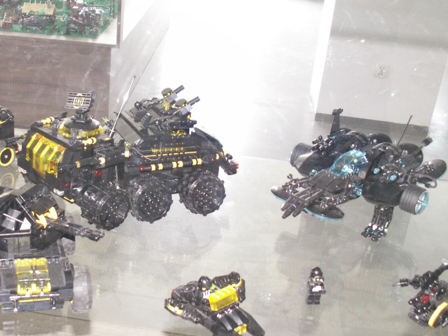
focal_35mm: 51
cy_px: 196
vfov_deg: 28.5
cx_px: 129
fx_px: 660
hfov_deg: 36.9
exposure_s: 1/60
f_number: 2.8
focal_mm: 5.86
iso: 160
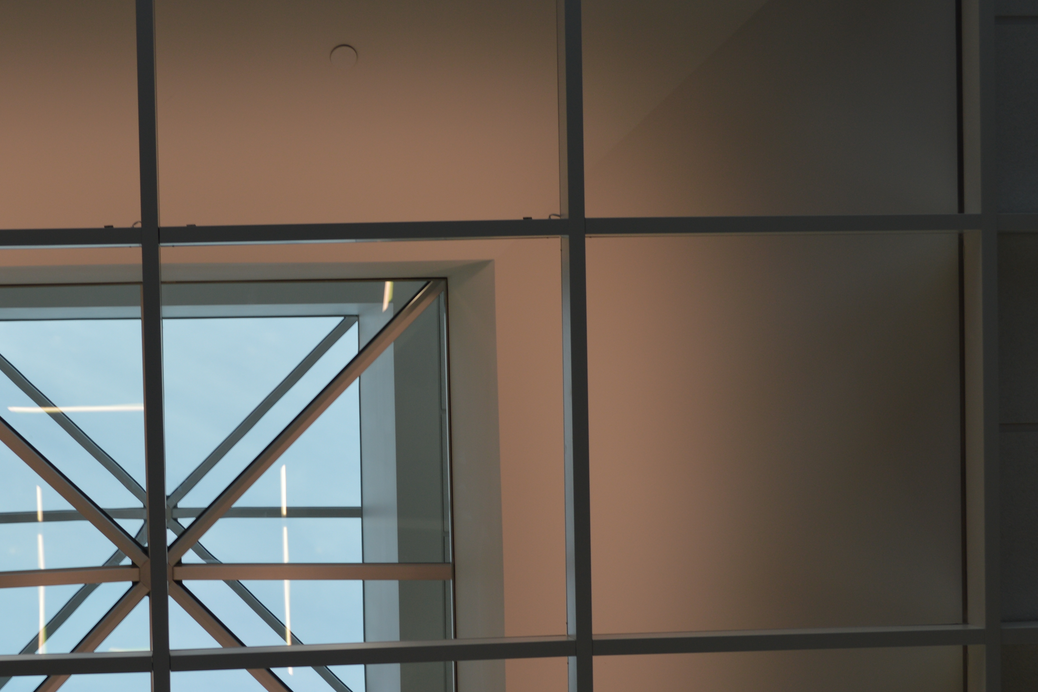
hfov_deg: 26.2
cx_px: 358
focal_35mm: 77
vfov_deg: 17.7
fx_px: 2220
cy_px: 485
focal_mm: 32
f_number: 5.6
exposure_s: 1/125
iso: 100
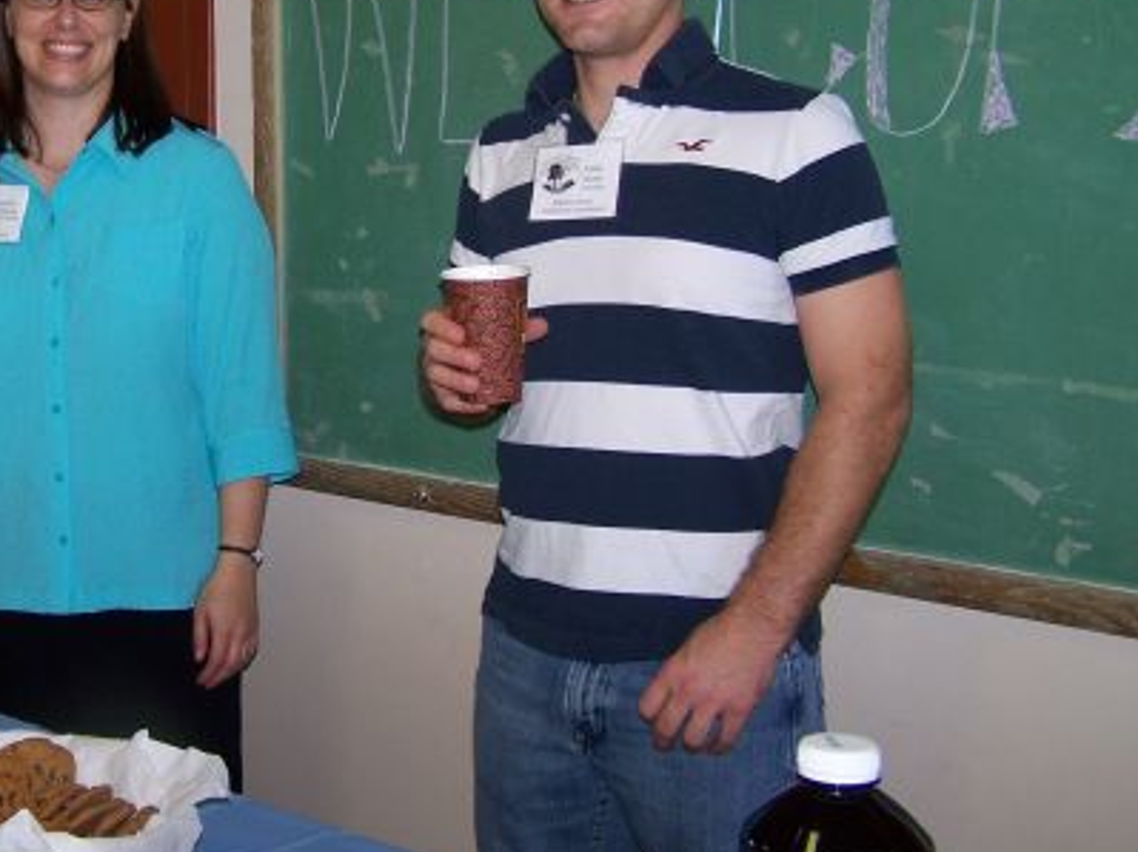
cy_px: 231
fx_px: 2005
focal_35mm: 61
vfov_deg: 23.8
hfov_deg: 30.9
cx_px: 228
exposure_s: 1/60
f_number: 2.8
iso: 80
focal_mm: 6.3
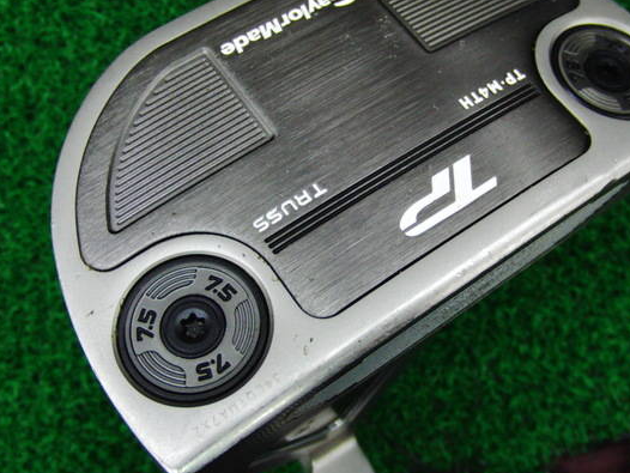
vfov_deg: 32.2
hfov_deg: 42.0
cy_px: 204
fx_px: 819
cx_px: 358
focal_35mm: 45
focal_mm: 6.42
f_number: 3.6
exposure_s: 1/60
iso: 400
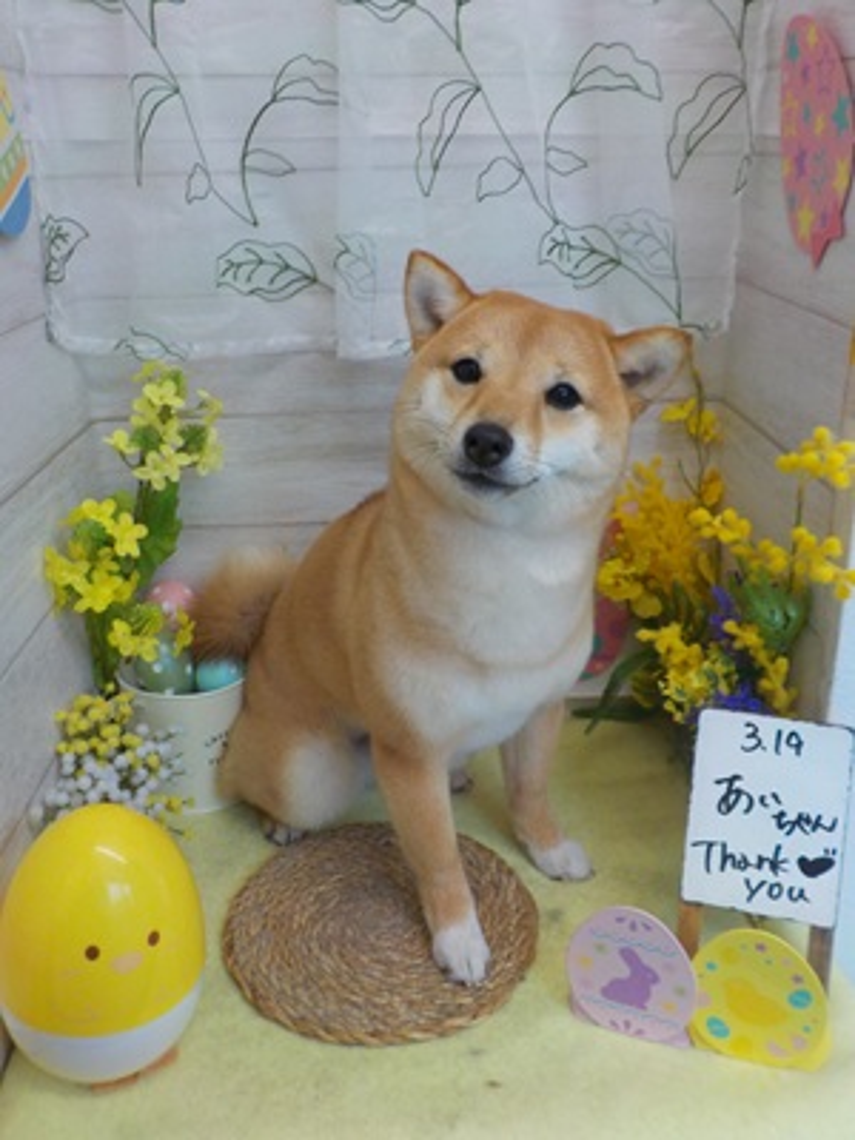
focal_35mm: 30
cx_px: 428
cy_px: 570
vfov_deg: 60.0
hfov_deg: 46.8
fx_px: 988
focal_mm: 4.1
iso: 125
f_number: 3.3
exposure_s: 1/40
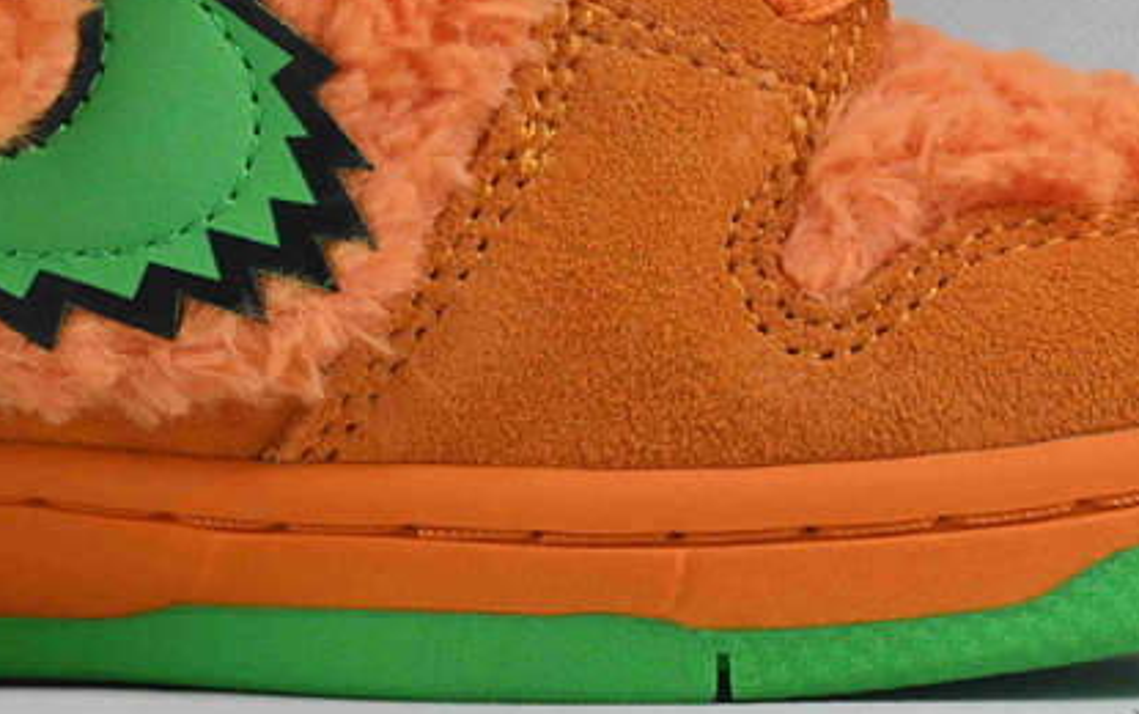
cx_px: 170
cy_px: 47
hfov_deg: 12.7
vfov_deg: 8.0
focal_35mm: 163
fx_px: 5078
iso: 1000
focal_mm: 37
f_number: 10
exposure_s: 1/160
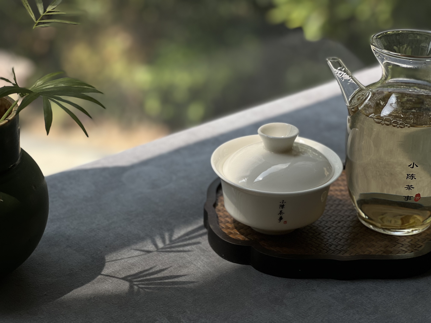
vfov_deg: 19.1
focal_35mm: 77
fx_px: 959
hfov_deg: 25.3
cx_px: 216
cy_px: 162
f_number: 2.8
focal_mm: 9
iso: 25
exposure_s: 1/269
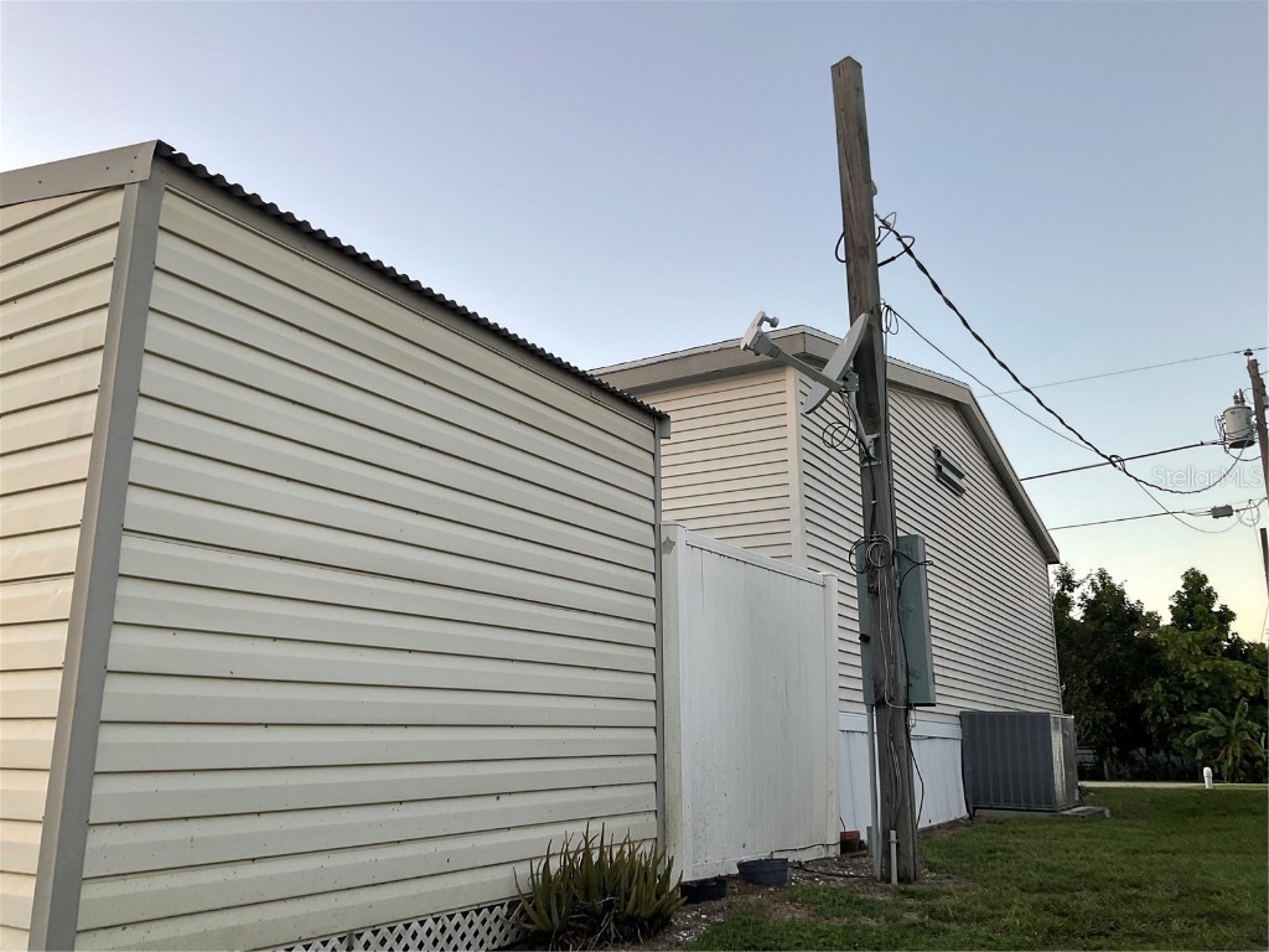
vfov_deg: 48.2
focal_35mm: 29
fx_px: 1063
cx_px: 634
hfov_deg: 61.7
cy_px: 476
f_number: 1.8
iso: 25
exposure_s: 1/120
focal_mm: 3
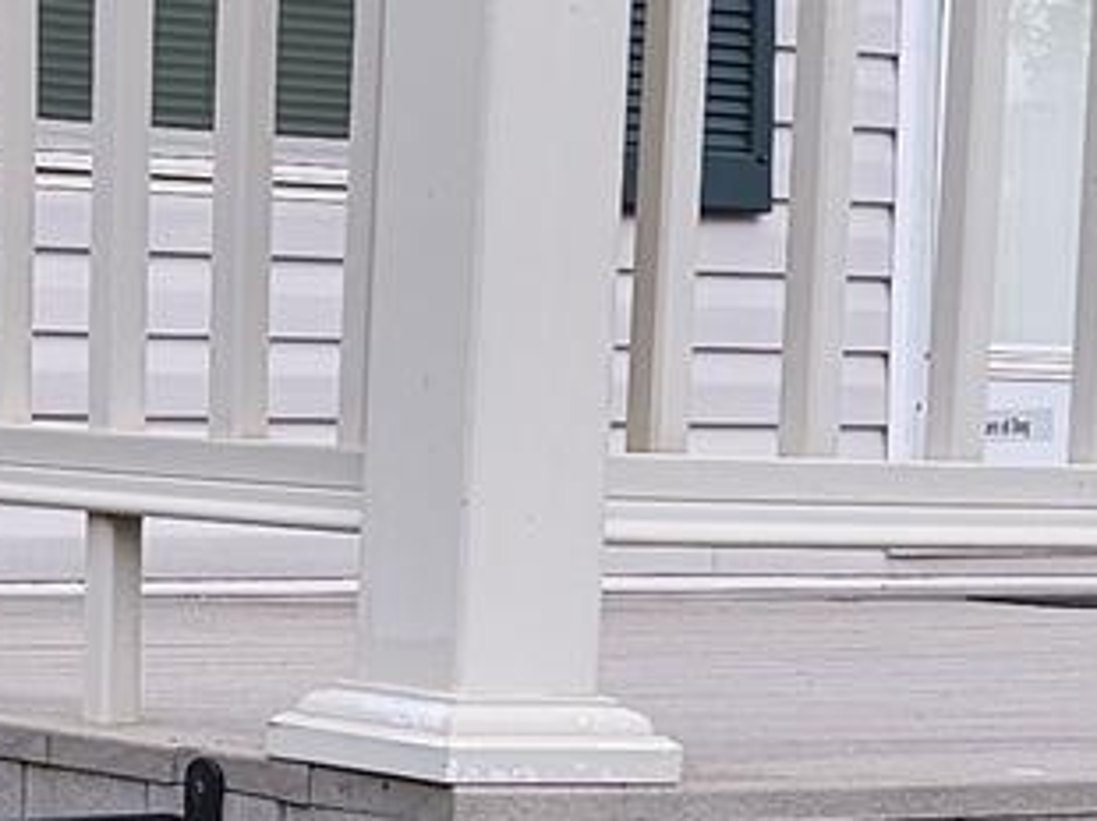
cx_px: 117
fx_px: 4813
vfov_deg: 9.7
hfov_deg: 12.9
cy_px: 623
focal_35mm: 152
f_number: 1.8
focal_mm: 5.4
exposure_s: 1/180
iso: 25
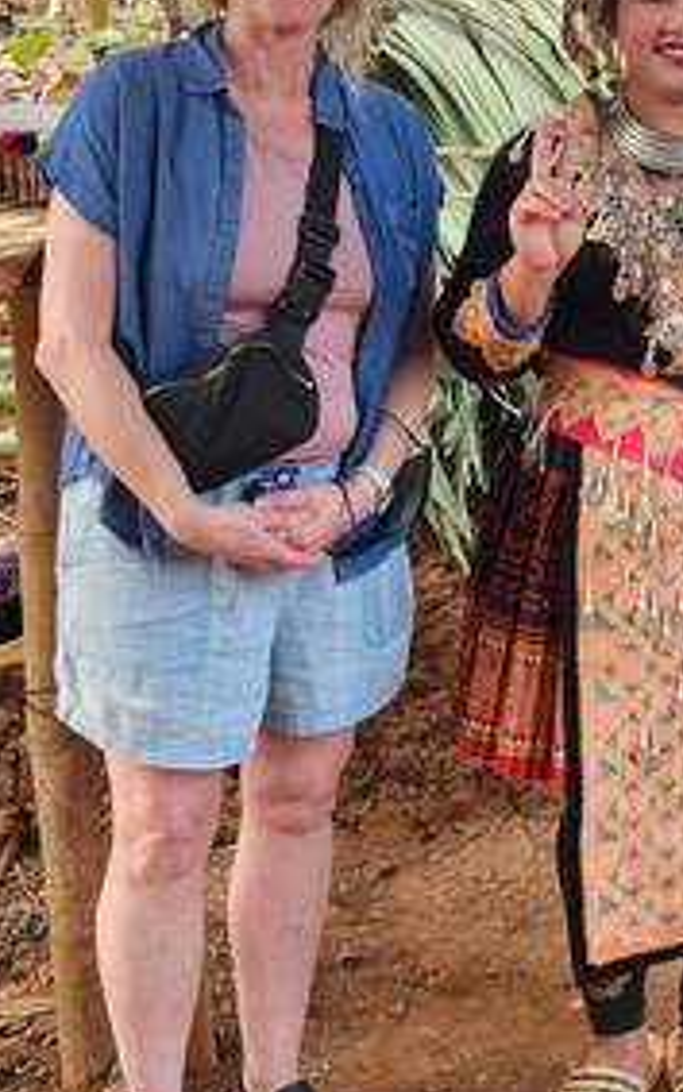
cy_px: 336
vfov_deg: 32.6
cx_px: 857
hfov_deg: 19.5
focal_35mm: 62
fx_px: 1846
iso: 125
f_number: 1.8
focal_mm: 5.54
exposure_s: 1/180
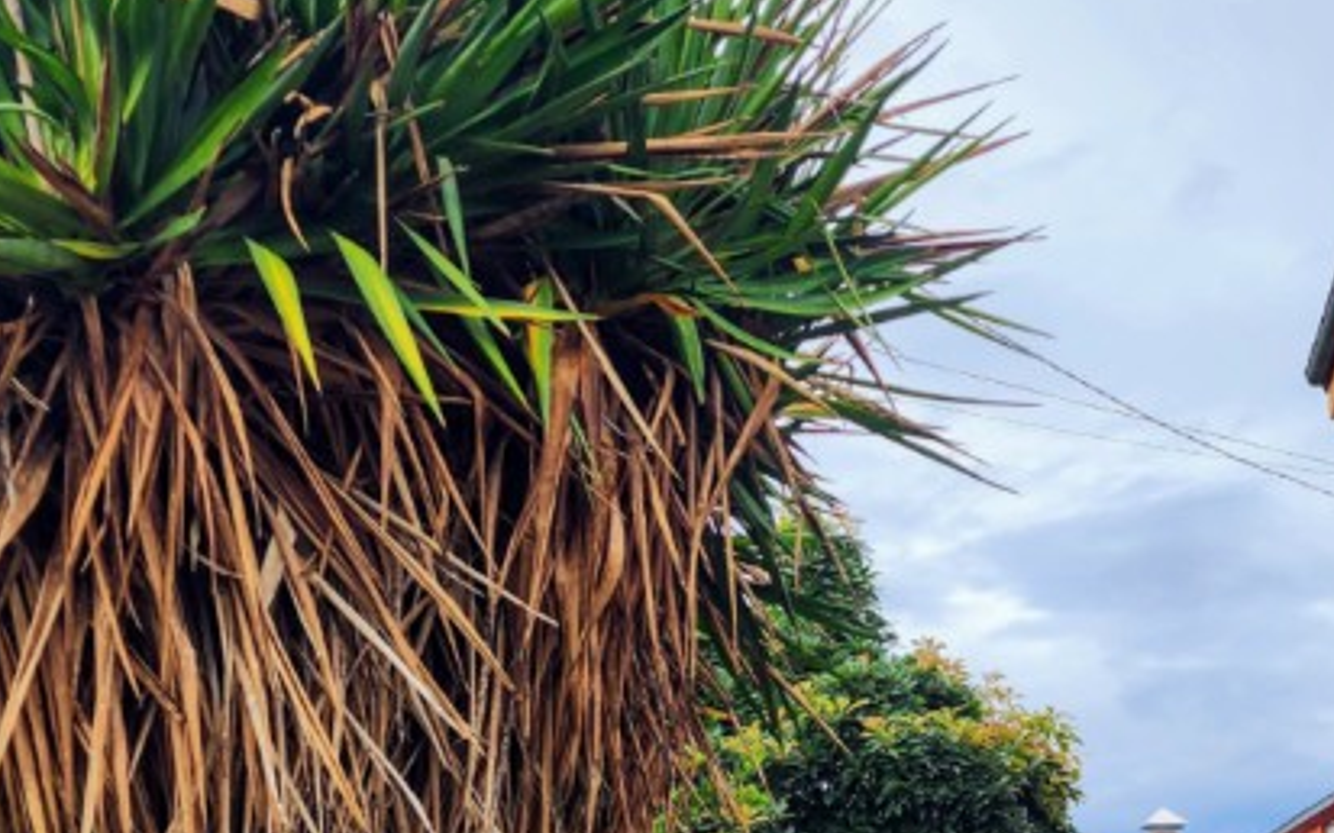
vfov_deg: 20.4
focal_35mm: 59
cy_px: 1033
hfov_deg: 34.5
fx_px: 2145
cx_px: 556
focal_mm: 6.4
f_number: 1.8
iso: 16
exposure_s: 1/180
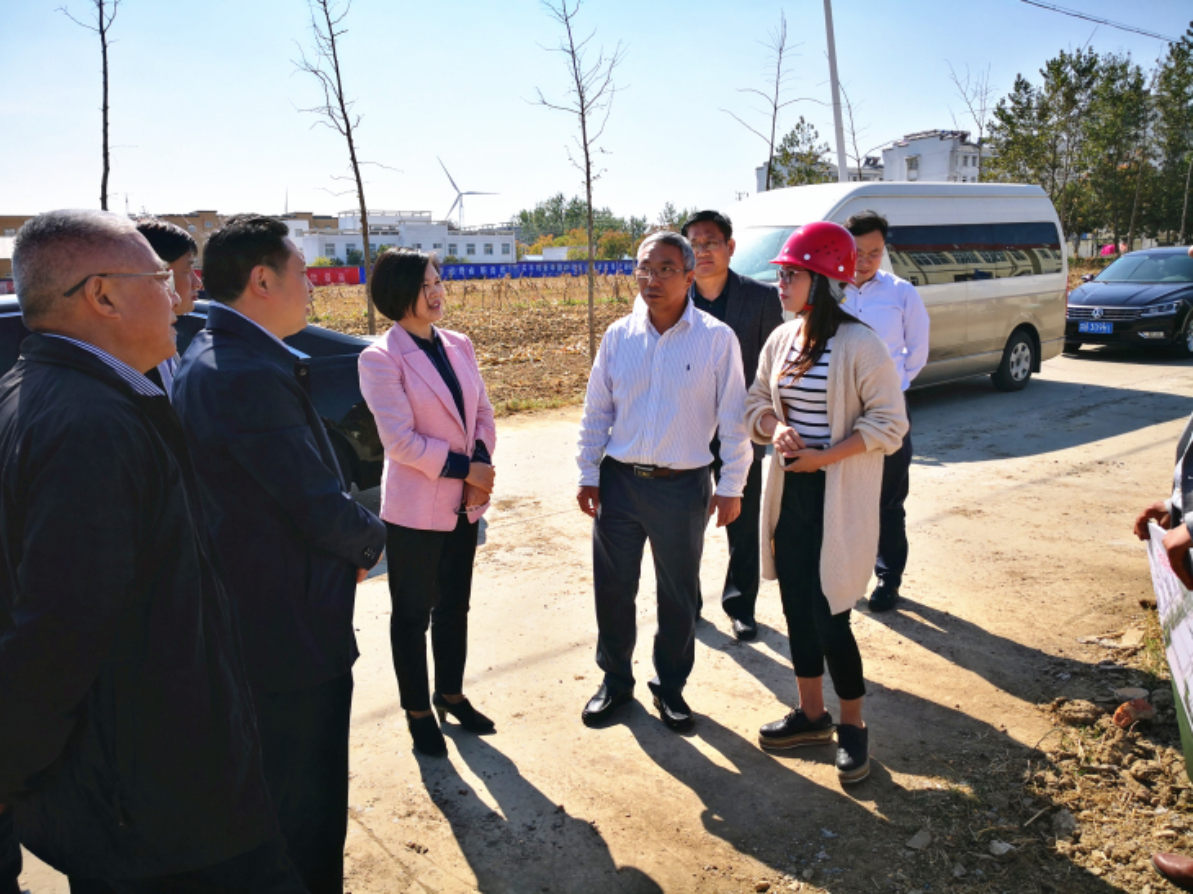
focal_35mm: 27
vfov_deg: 51.3
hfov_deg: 65.3
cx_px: 596
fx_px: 930
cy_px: 447
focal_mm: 3.95
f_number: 1.6
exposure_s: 1/2933
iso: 50
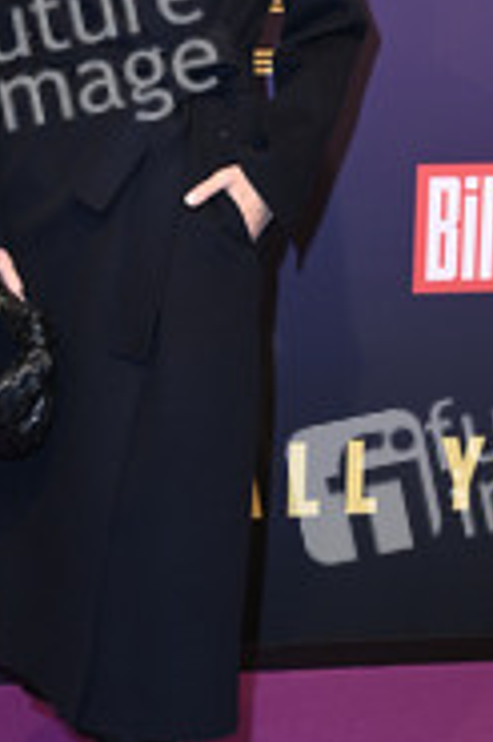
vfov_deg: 22.3
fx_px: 1873
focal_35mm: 91
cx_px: 128
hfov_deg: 14.9
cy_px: 269
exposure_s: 1/250
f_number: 5.6
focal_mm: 42
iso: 500
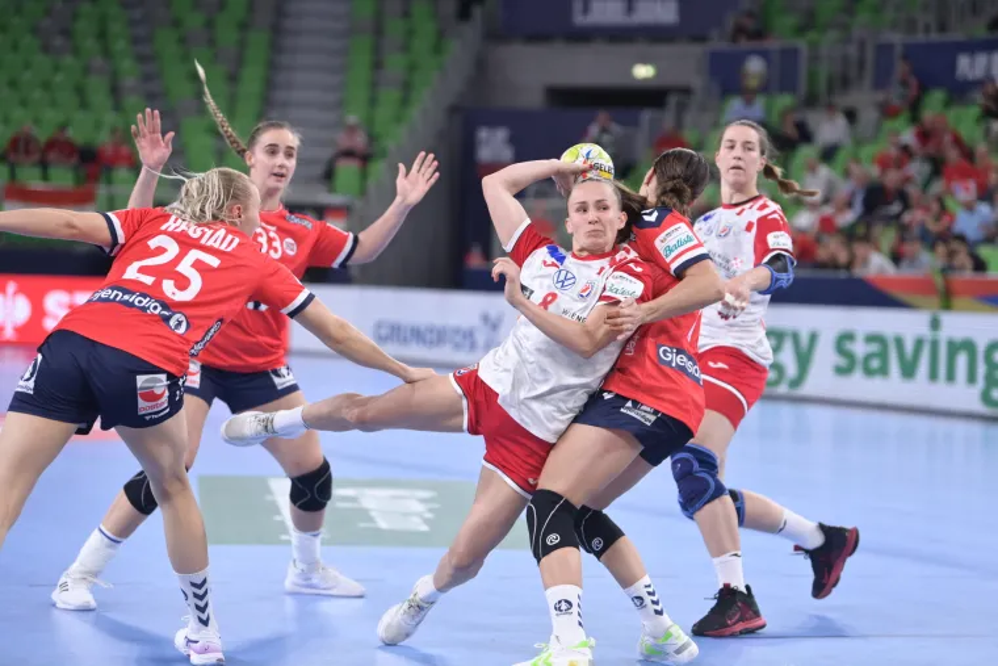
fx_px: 3327
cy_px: 333
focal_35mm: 120
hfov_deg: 17.1
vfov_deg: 11.4
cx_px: 499
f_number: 2.8
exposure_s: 1/2500
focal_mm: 120
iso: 2500
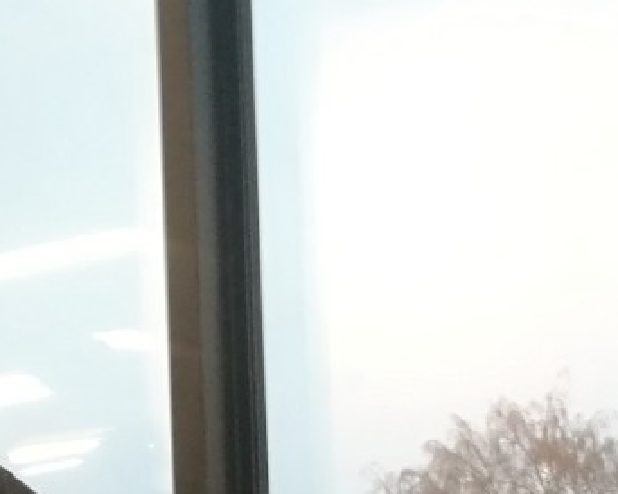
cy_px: 1135
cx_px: 794
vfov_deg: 10.0
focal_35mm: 138
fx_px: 2523
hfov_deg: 13.5
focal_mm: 4.5
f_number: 2.2
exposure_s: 1/33.3
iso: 200
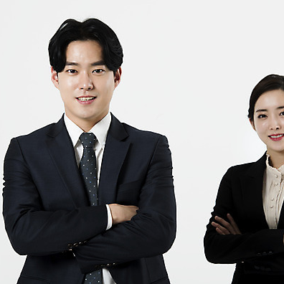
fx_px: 1550
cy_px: 143
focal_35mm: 167
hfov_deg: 10.5
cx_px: 167
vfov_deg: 10.5
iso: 64
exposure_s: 1/125
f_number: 8
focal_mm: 130
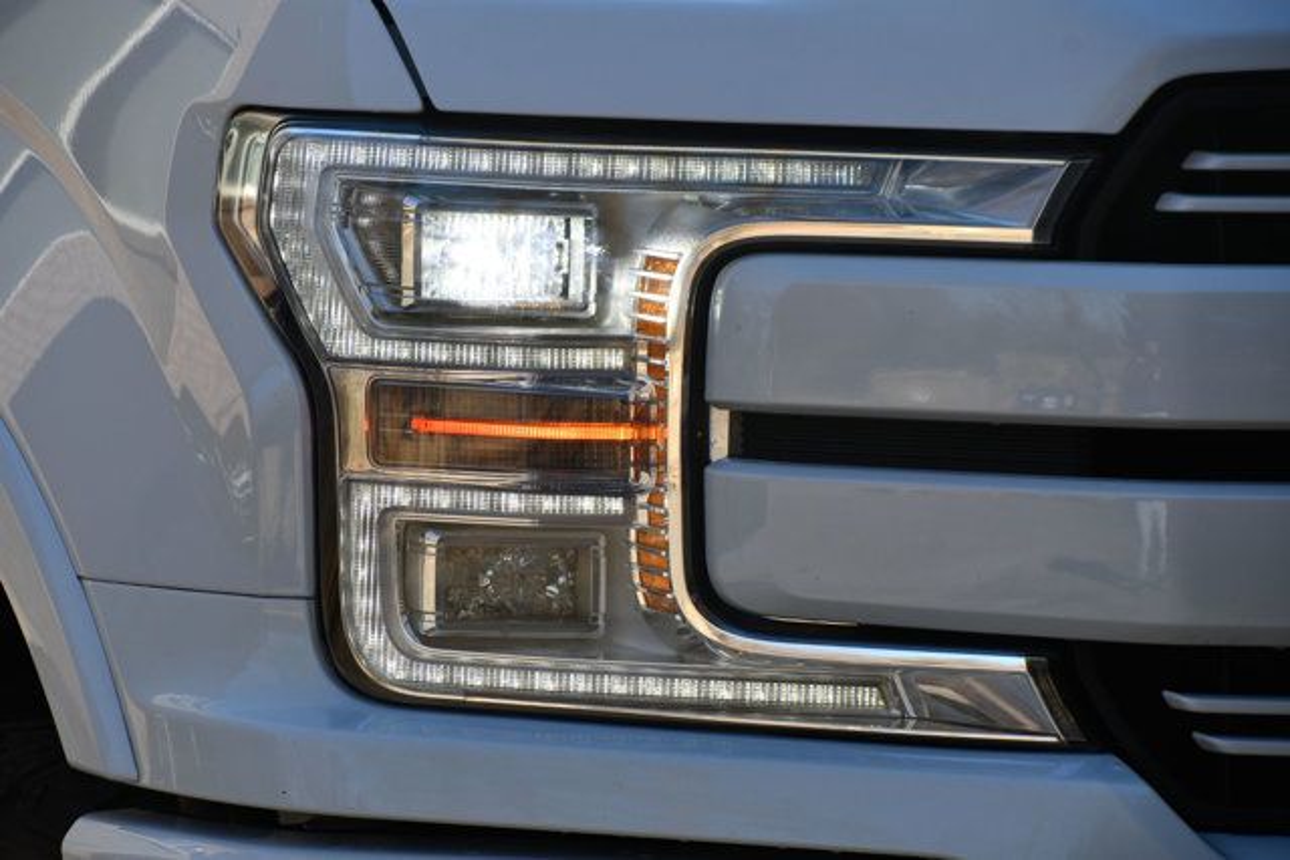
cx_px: 645
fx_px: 7240
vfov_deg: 6.8
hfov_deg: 10.2
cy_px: 430
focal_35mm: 202
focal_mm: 135
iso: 200
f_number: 6.3
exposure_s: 1/500
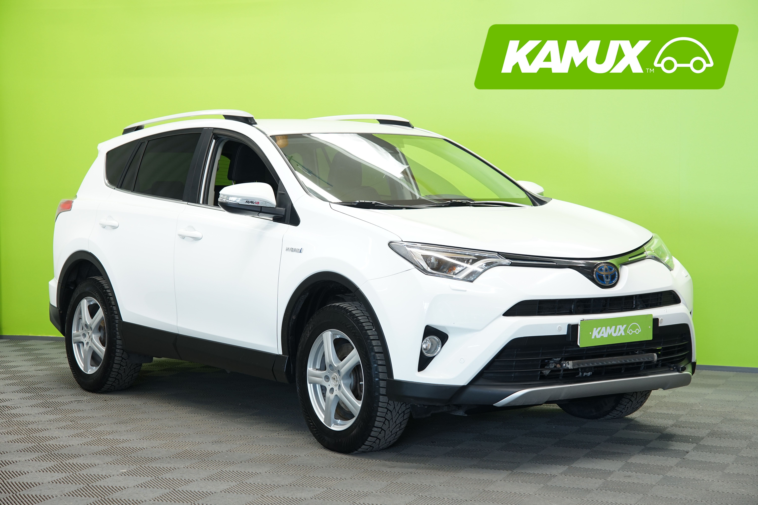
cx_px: 379
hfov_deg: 28.8
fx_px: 1474
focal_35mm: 70
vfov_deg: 19.5
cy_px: 252
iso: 500
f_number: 5.6
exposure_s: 1/15
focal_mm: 70
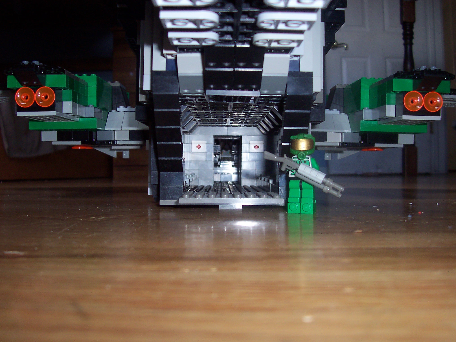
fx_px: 487
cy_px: 171
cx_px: 228
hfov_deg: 50.1
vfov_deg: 38.7
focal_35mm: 37
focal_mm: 5.6
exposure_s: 1/60
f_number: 2.8
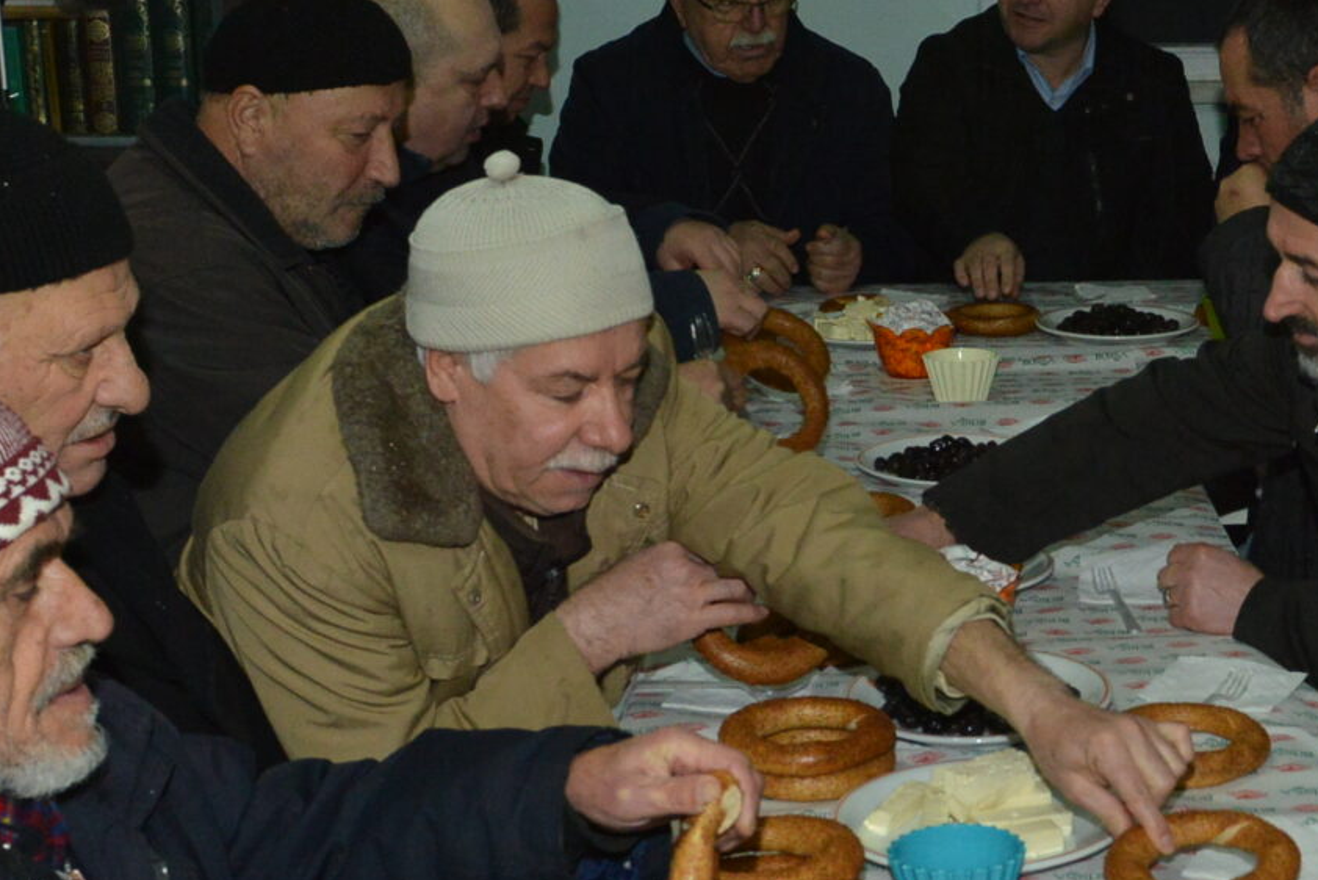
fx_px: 2673
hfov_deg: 27.0
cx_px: 1115
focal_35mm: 73
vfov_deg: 18.6
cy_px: 624
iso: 2000
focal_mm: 24
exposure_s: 1/80
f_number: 6.3
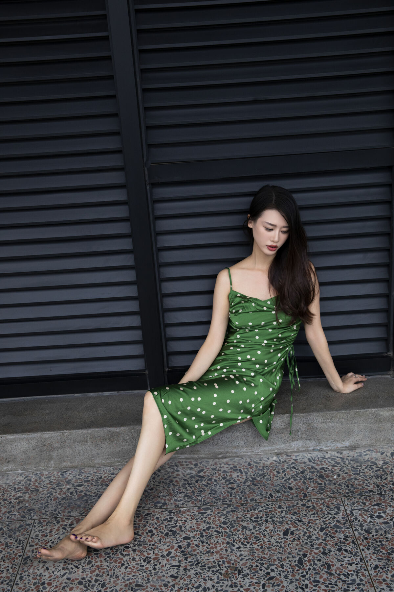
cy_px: 296
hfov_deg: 35.1
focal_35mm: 38
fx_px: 624
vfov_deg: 50.7
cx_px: 197
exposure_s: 1/160
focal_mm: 39
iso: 1600
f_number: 5.6
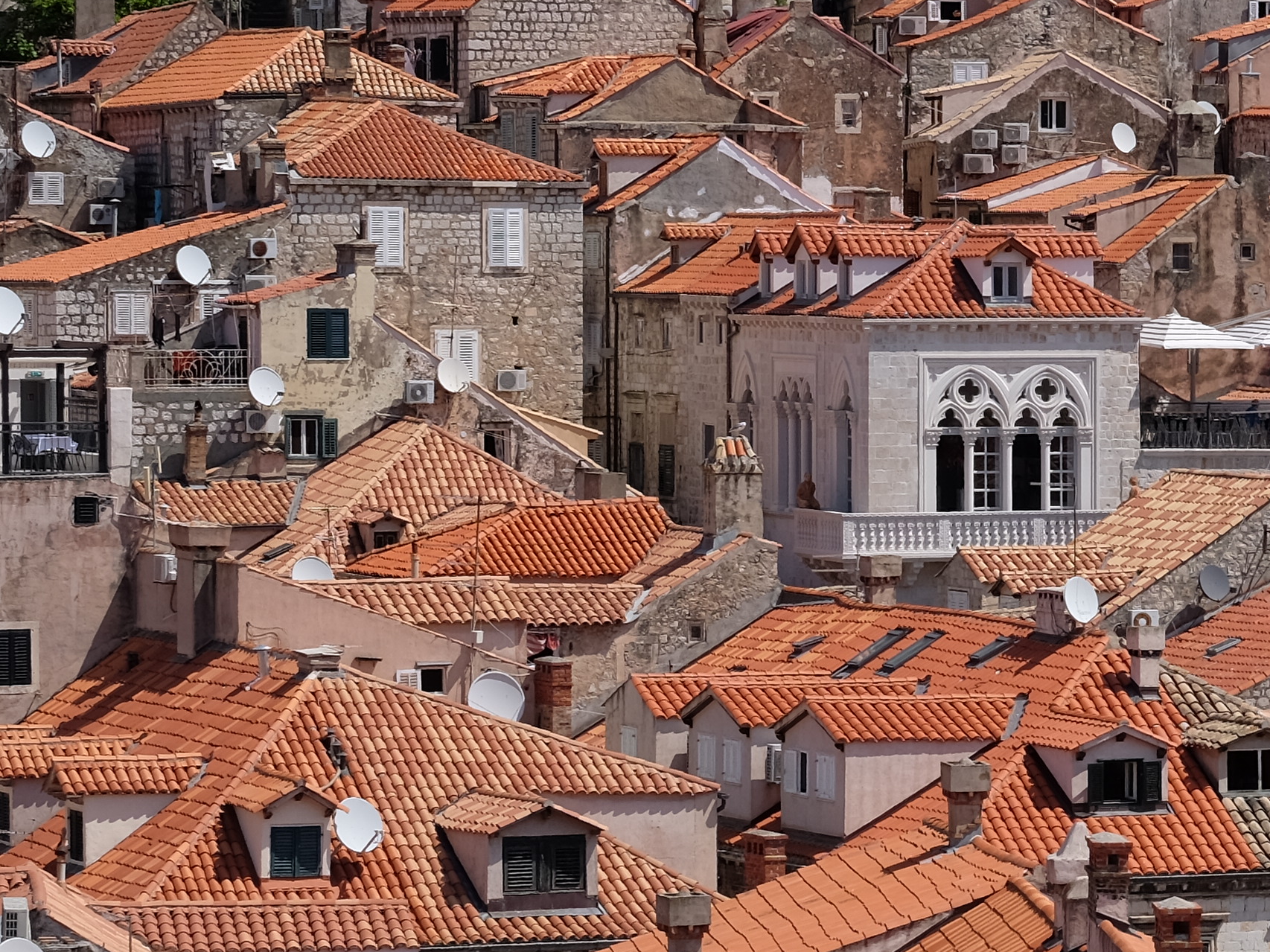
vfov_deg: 7.2
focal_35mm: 207
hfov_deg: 9.4
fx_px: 7593
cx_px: 1685
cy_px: 705
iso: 200
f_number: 9
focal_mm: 50
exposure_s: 1/400
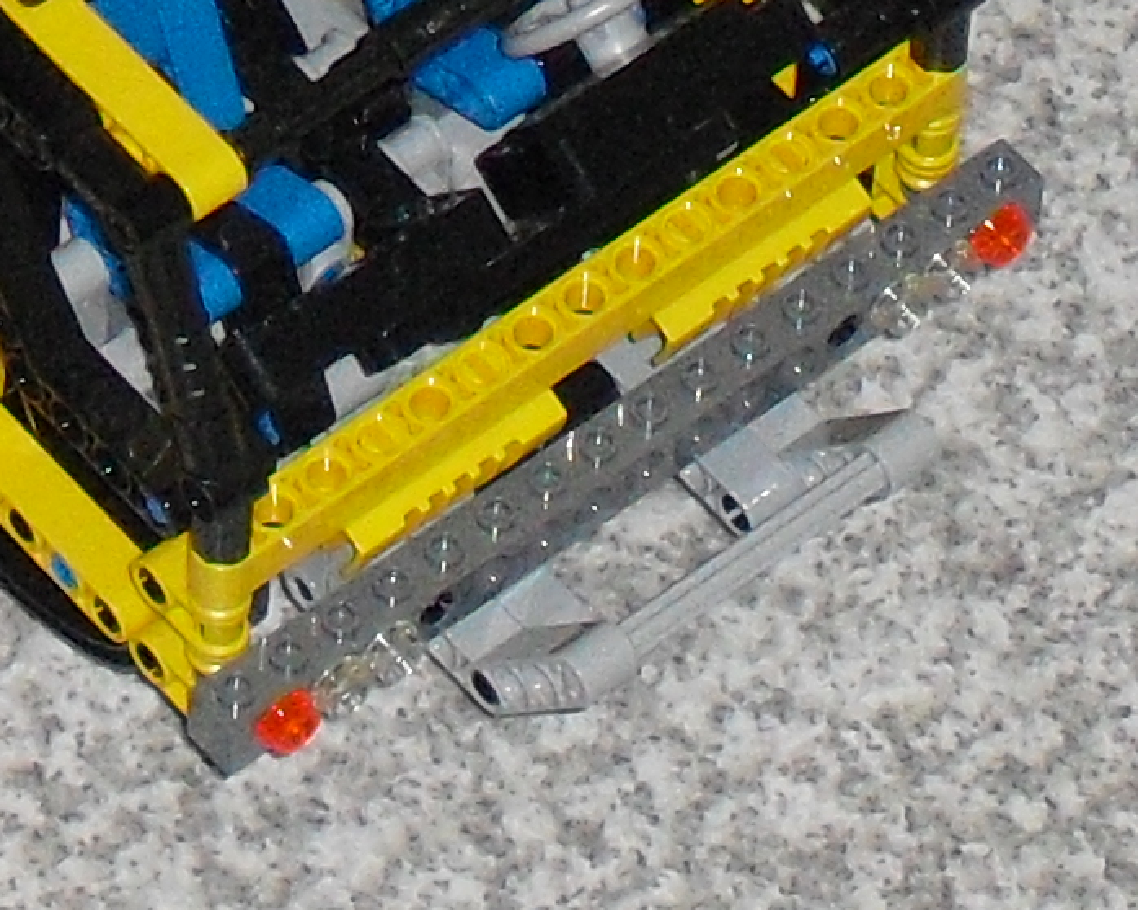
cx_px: -691
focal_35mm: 414
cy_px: -1316
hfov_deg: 4.6
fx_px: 13940
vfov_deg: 3.7
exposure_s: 1/60
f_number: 4.6
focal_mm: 13.1
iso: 400
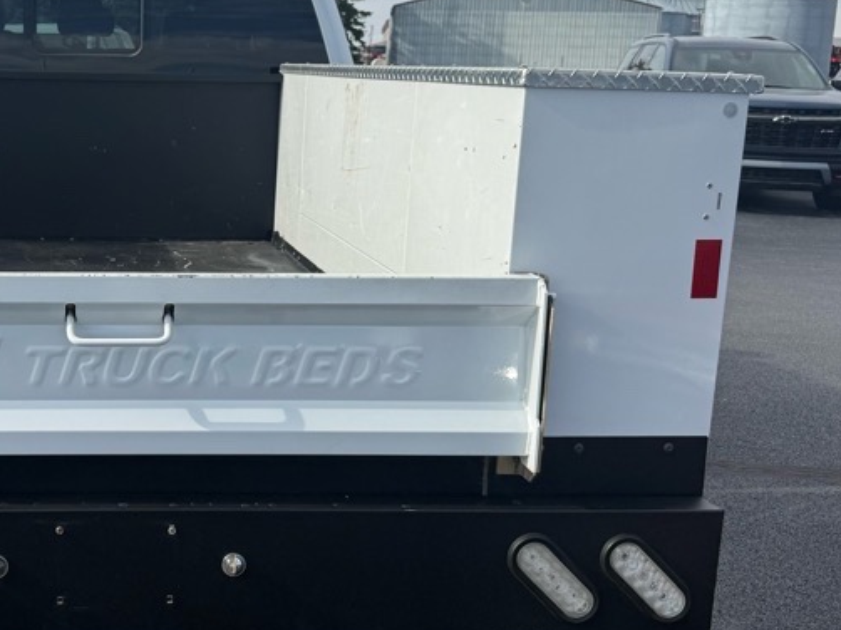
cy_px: 276
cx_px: 129
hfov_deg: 37.1
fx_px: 1190
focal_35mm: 49
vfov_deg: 29.6
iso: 80
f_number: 1.78
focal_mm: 6.76
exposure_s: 1/5319
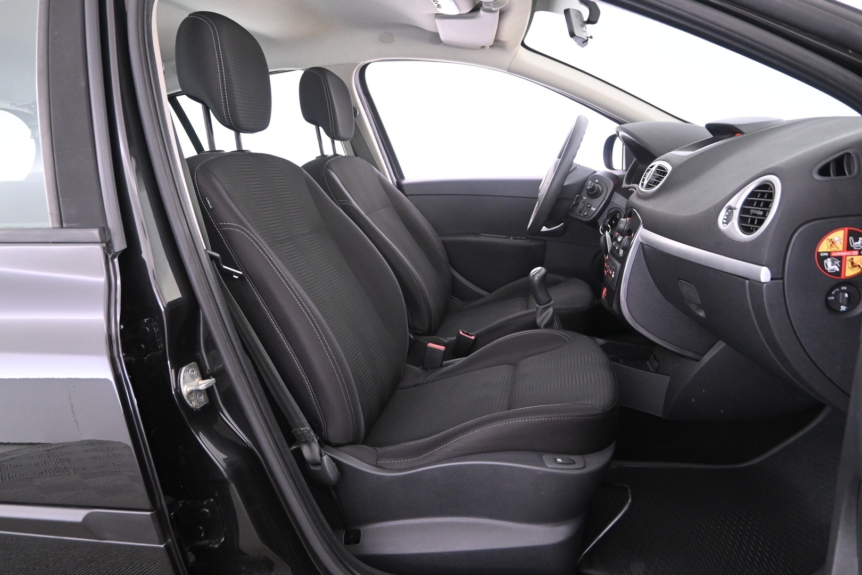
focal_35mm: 24
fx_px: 575
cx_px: 431
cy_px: 288
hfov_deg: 73.7
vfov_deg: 53.1
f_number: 3.5
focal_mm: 16
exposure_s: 1/20
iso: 2500
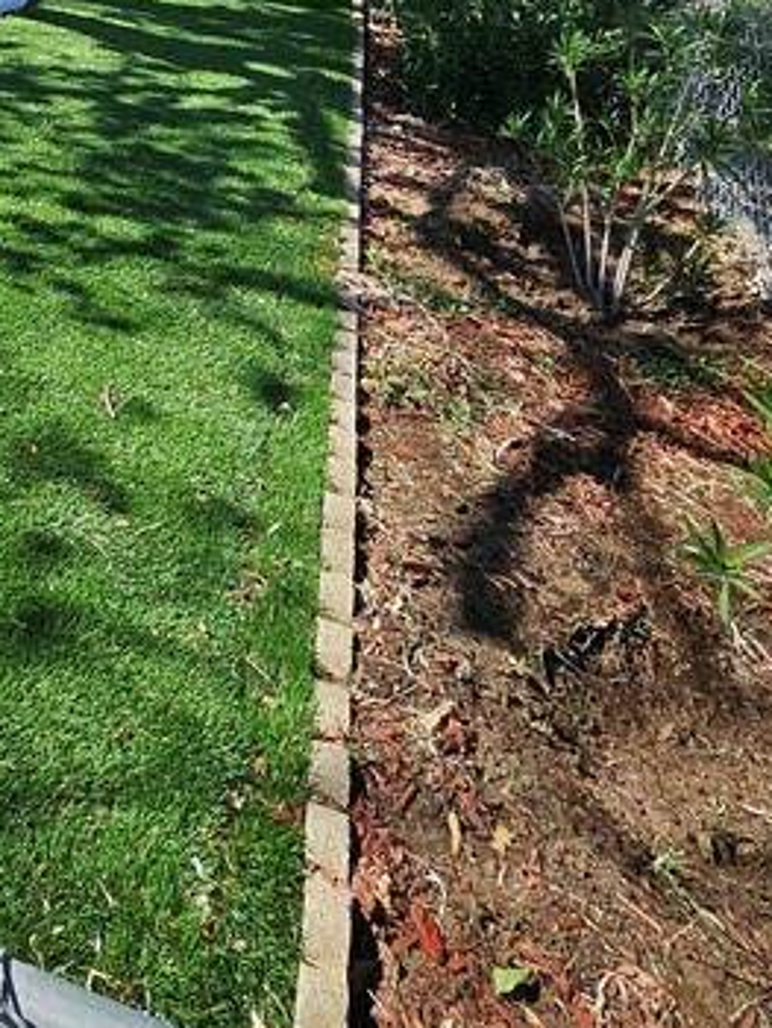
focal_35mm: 38
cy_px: -162
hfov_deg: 33.4
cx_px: -56
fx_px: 1129
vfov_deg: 38.3
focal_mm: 1.74
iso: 32
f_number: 2.2
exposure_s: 1/965
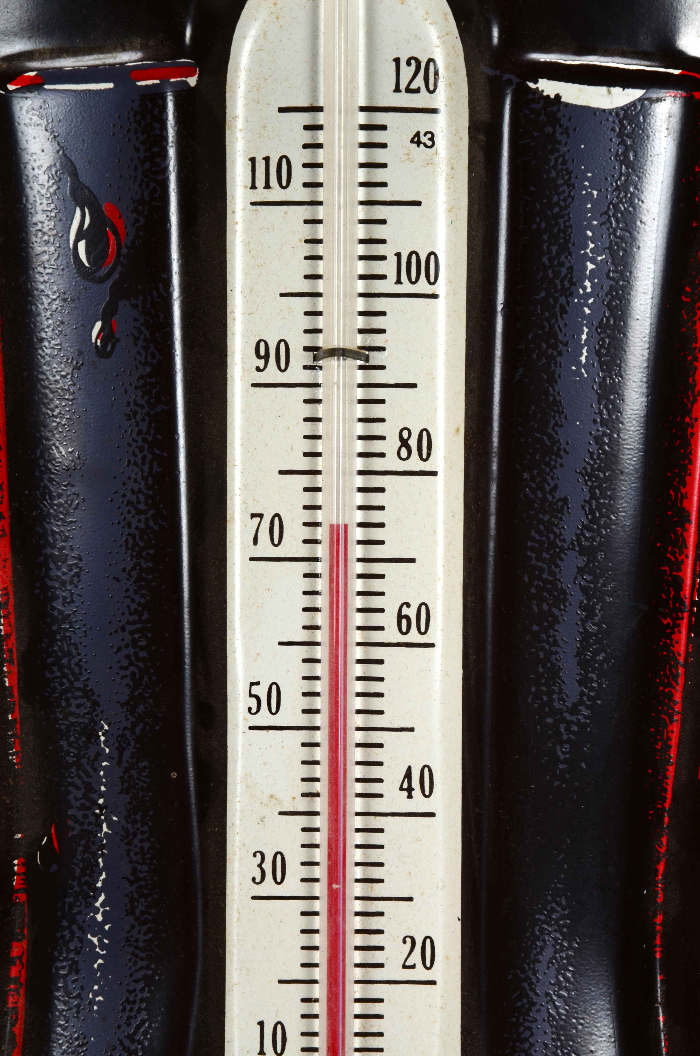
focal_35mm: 158
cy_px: 528
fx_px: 4614
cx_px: 350
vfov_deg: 13.1
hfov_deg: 8.7
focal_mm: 105
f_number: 20
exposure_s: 1/160
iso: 200
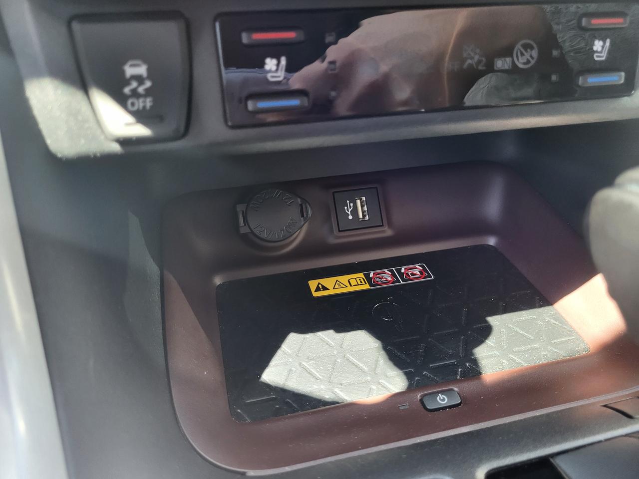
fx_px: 480
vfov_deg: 53.1
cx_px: 320
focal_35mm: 26
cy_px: 240
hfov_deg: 67.3
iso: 250
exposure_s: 1/120
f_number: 1.8
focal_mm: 5.4
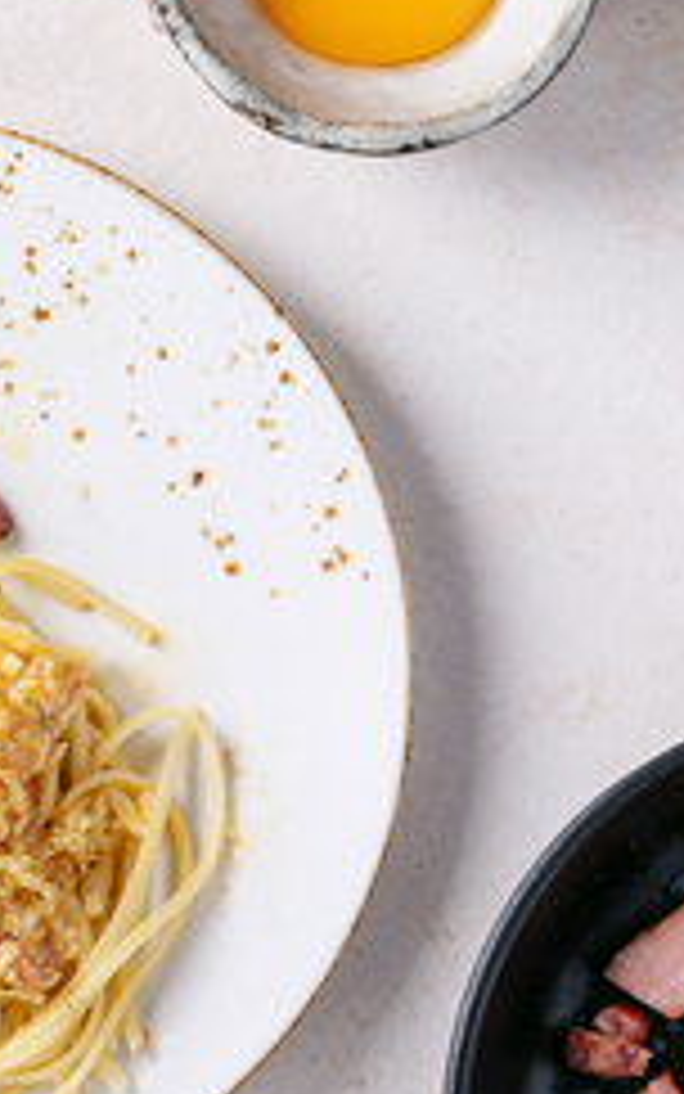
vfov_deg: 8.7
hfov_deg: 5.4
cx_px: -306
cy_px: 533
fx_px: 7214
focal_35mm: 242
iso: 100
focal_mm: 90
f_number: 8
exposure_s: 1/160
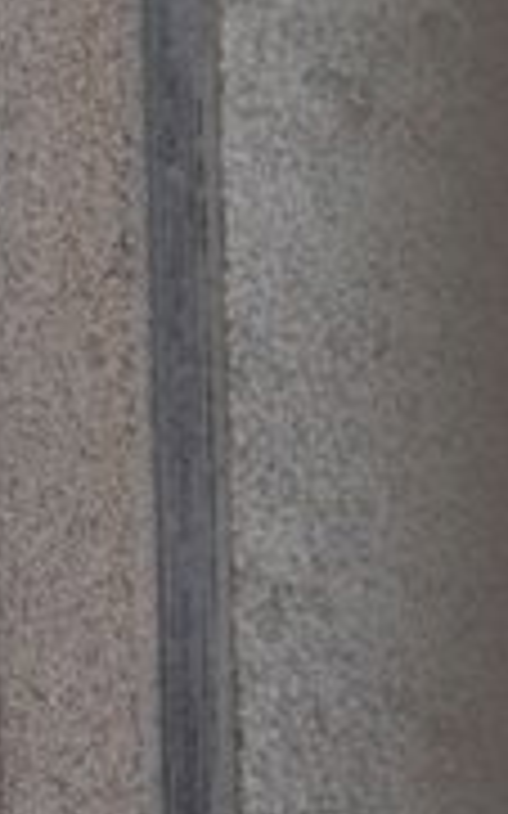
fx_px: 15607
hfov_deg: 1.9
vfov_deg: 3.0
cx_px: -814
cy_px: 881
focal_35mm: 704
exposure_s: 1/640
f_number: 4.5
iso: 125
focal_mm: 181
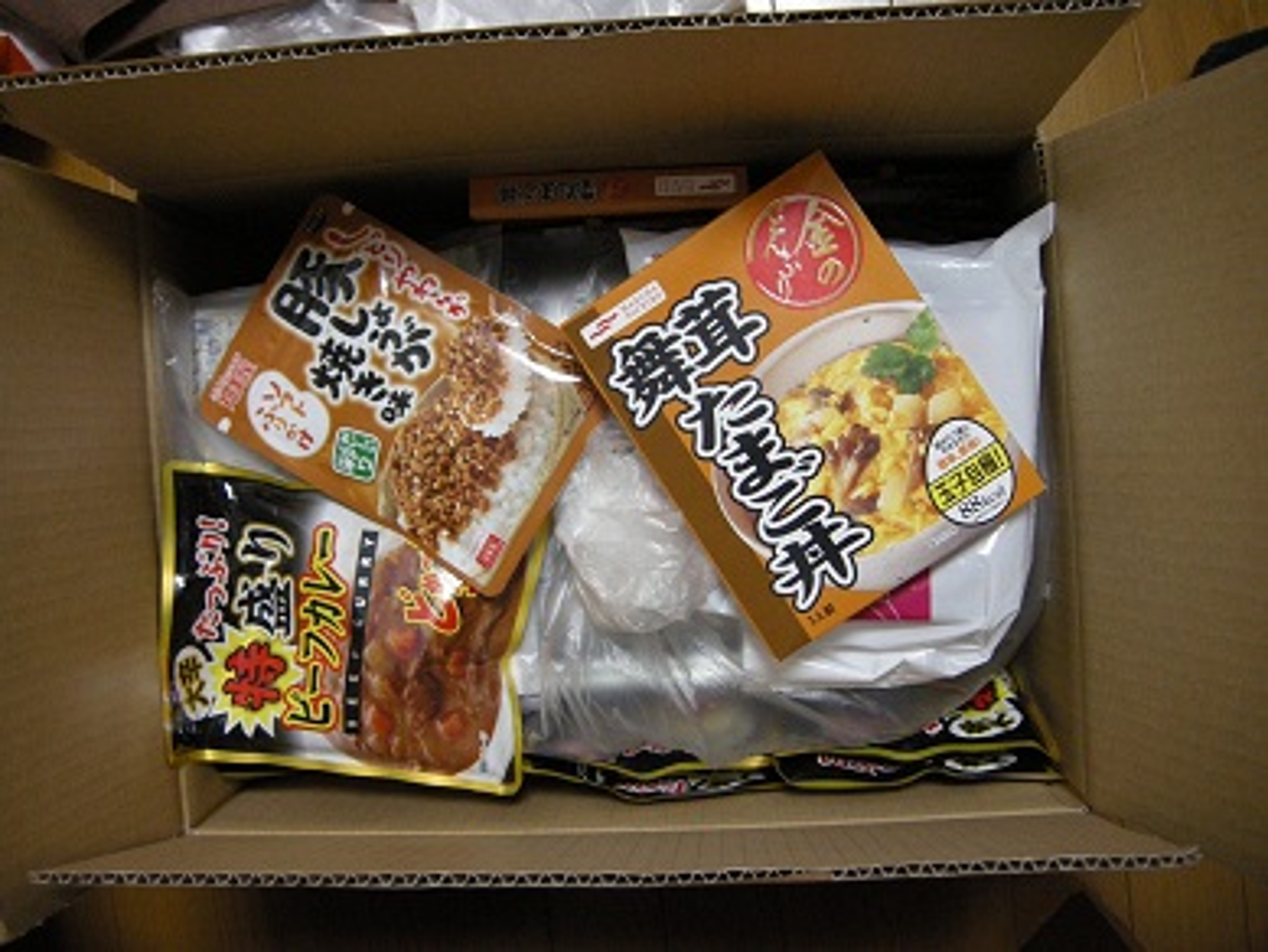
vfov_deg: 40.7
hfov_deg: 52.6
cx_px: 634
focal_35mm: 35
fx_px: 1282
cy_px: 476
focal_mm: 7.5
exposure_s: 1/13
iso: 400
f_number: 2.7
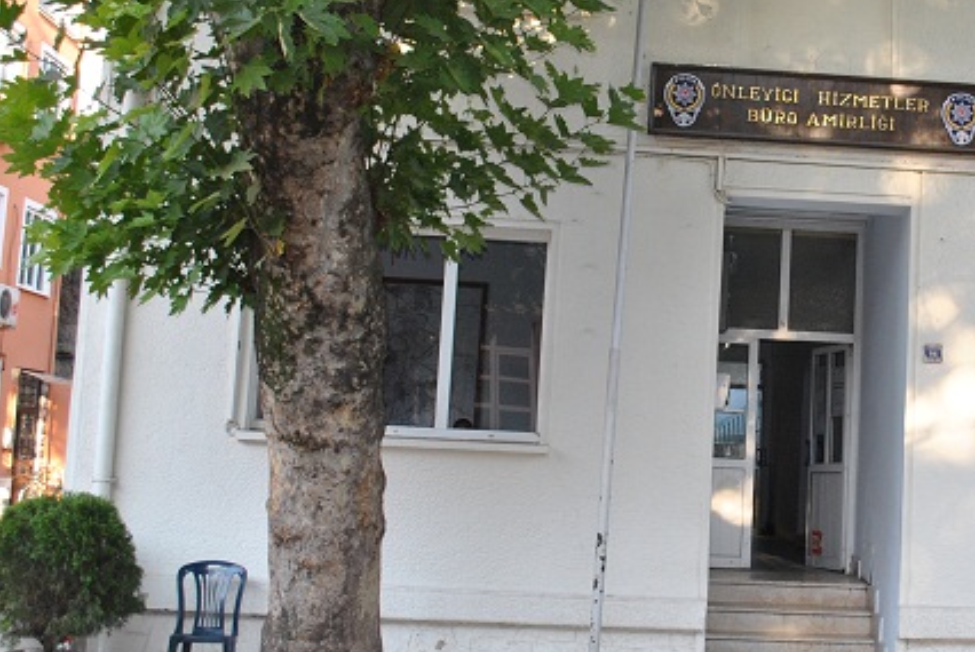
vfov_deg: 22.7
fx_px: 1627
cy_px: 276
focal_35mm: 60
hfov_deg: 32.5
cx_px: 779
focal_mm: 22
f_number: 4.5
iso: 400
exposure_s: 1/200
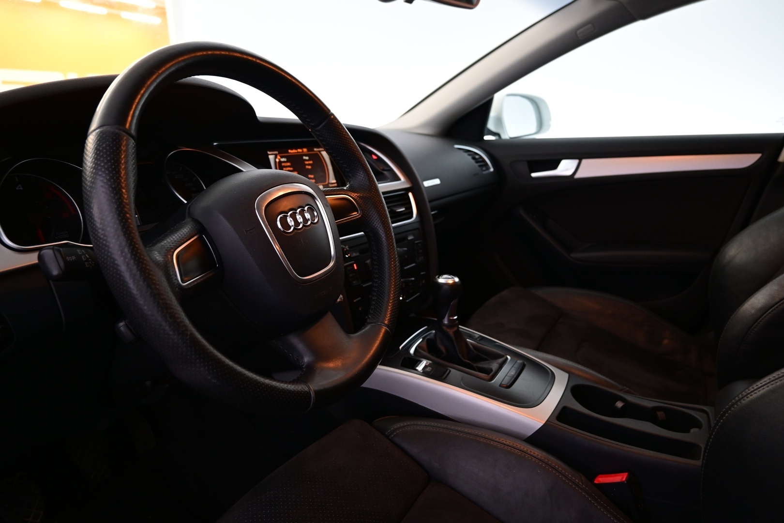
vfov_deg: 53.1
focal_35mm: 24
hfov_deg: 73.7
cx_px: 392
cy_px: 262
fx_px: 523
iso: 1000
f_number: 3.5
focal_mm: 16
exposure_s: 1/25
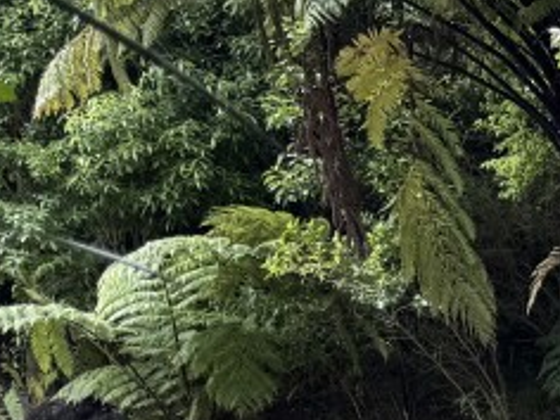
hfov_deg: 13.2
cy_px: 619
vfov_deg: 12.3
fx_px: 1860
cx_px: 1307
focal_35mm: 115
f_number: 1.78
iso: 80
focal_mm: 6.76
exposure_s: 1/925
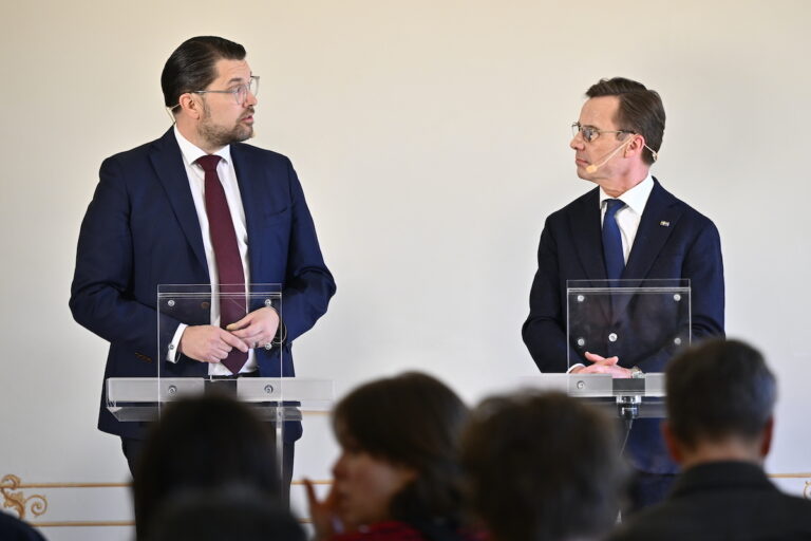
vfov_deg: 10.2
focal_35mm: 135
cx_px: 406
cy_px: 270
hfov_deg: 15.2
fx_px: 3041
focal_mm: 135
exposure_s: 1/250
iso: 560
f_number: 2.8
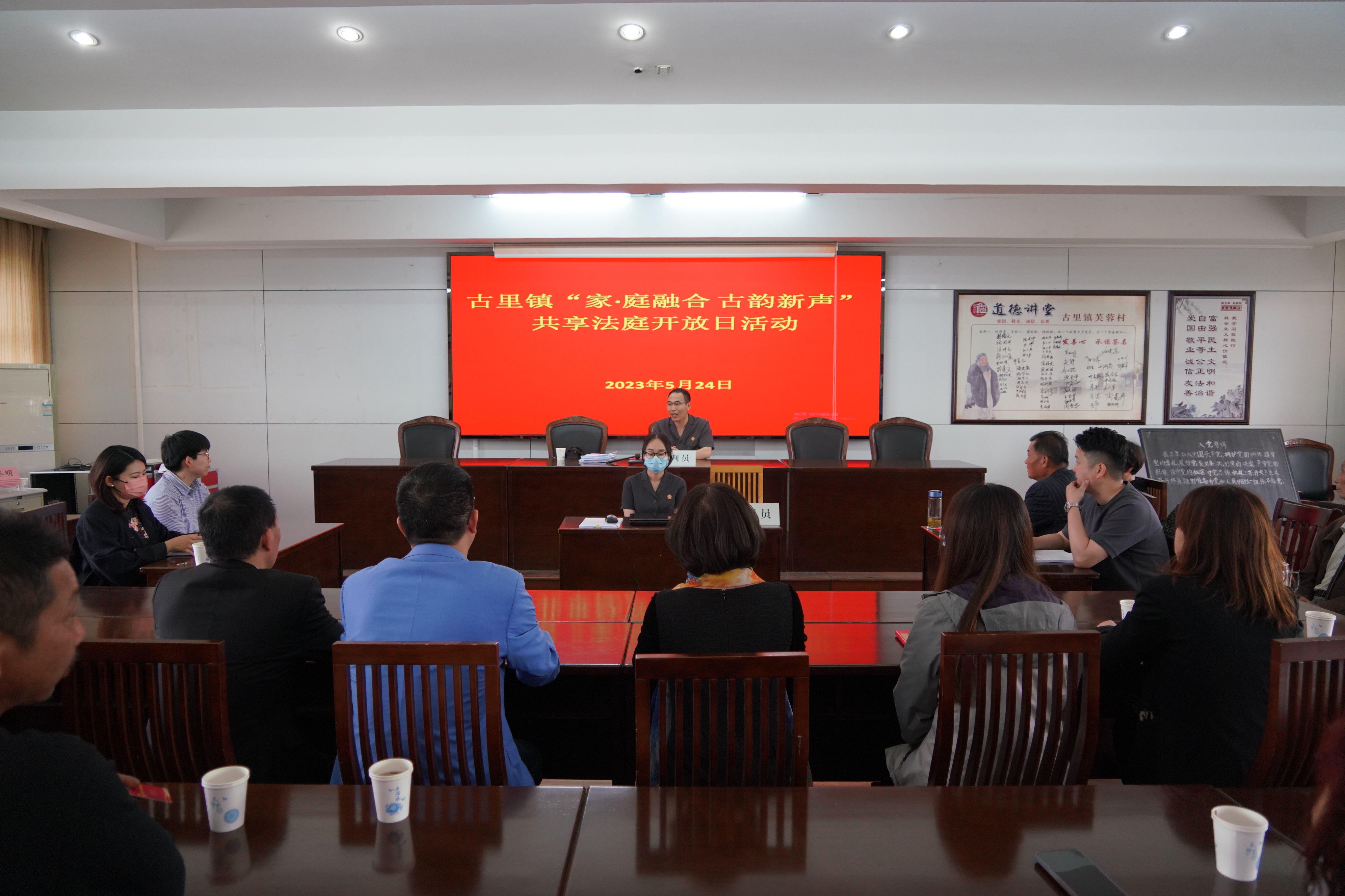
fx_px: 897
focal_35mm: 24
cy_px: 448
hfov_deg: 73.7
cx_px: 672
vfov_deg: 53.1
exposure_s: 1/160
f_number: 4
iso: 2000
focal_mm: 24
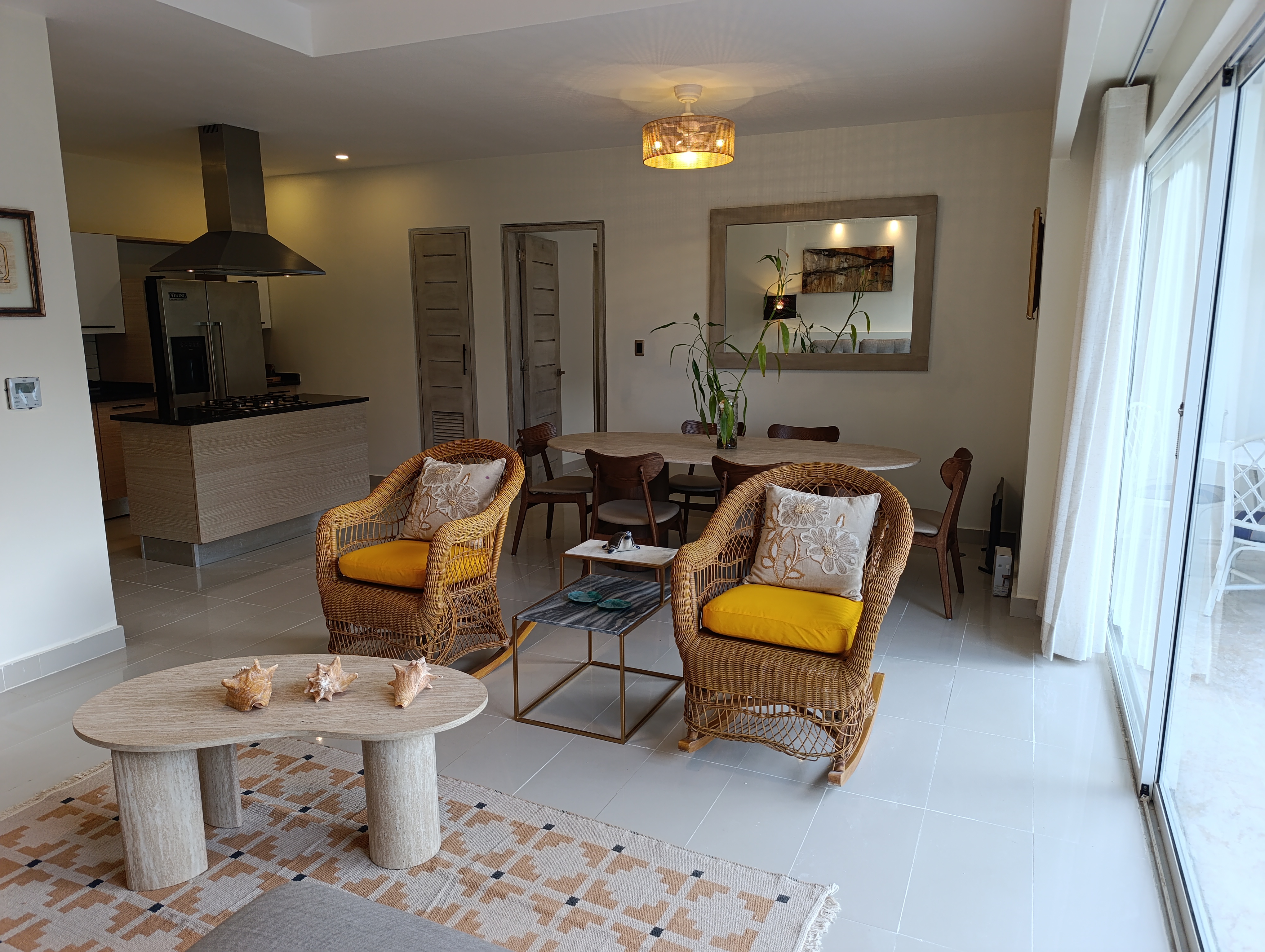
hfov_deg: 73.8
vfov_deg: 59.0
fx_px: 842
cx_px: 632
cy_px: 476
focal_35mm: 23
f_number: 1.6
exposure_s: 1/100
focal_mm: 6.14
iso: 250
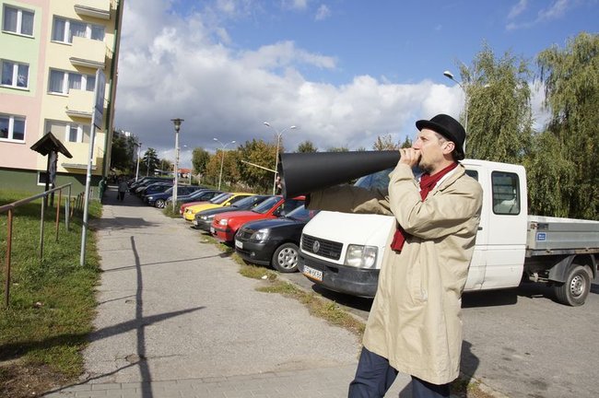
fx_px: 424
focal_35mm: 26
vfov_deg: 50.3
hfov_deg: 70.5
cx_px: 300
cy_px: 199
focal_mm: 17
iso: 400
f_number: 10
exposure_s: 1/640
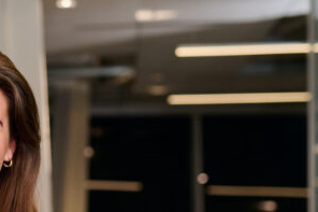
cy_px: 239
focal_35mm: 135
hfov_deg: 14.5
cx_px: -105
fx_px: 1192
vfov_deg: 10.0
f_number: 2.8
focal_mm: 50
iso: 320
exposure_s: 1/125
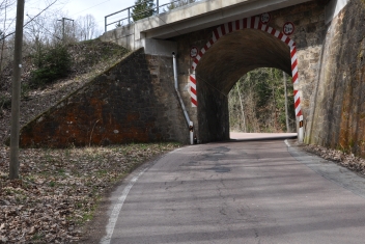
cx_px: 223
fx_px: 467
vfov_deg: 28.9
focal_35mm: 46
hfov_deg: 42.5
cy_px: 65
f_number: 8
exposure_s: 1/250
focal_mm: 18
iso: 200
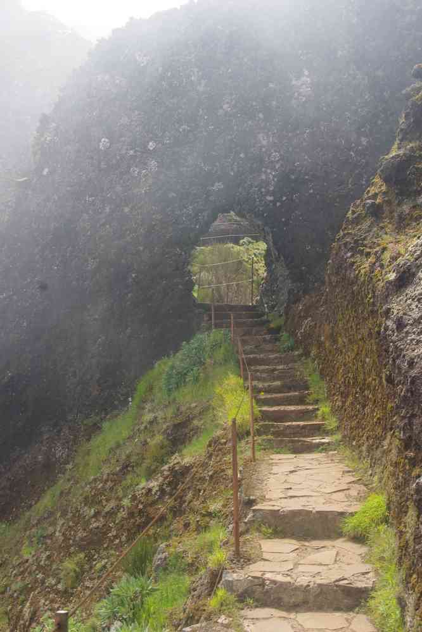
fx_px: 686
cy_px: 316
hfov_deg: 34.2
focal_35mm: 39
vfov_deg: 49.6
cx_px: 211
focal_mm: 26
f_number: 9
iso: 200
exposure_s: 1/50
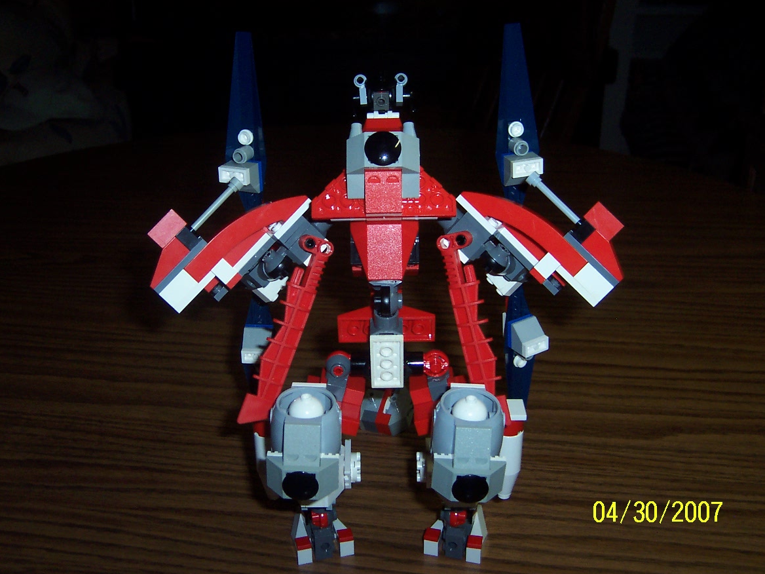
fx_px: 818
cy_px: 292
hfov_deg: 50.1
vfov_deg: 38.7
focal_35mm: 37
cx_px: 378
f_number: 2.8
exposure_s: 1/60
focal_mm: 5.6
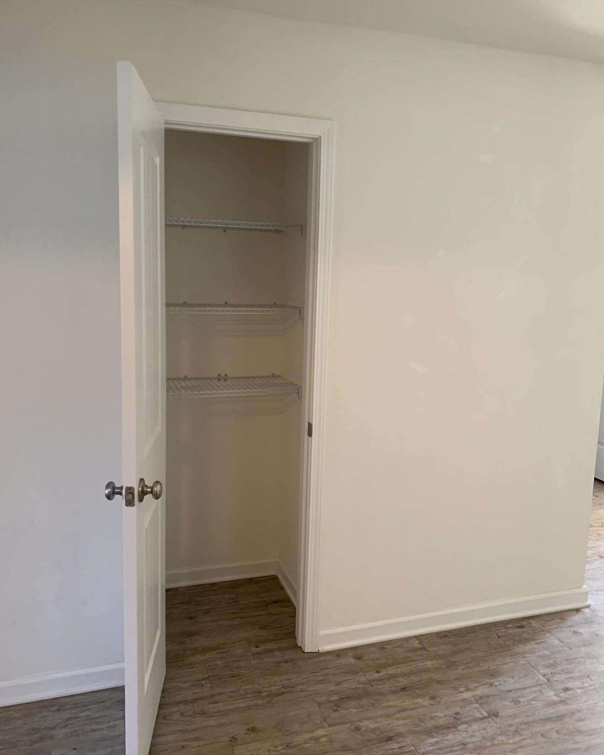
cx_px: 300
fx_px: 626
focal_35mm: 28
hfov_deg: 51.5
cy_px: 370
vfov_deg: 62.2
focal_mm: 4.25
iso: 200
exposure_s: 1/60
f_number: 1.8
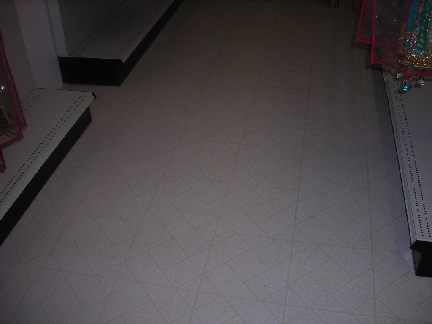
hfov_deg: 49.0
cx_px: 216
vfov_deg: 37.7
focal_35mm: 38
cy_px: 162
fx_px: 474
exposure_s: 1/60.1
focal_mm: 6.3
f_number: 3.2
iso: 50
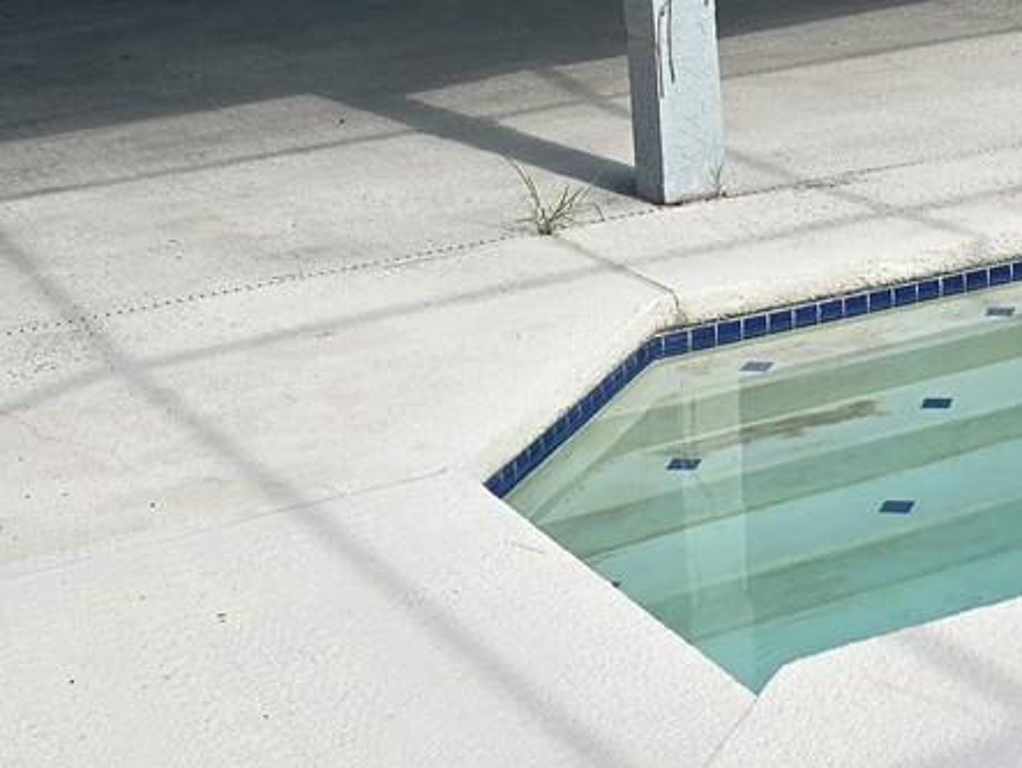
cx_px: 849
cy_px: -295
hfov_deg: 23.1
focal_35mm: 83
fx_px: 2452
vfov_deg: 16.6
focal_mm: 6.3
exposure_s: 1/571
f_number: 1.7
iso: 12
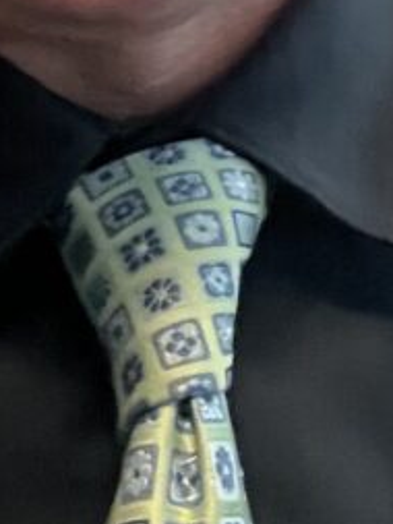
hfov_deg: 12.7
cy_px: -468
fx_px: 1754
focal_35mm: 116
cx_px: 78
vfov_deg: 14.5
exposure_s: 1/24
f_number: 2.2
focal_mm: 2.71
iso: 640
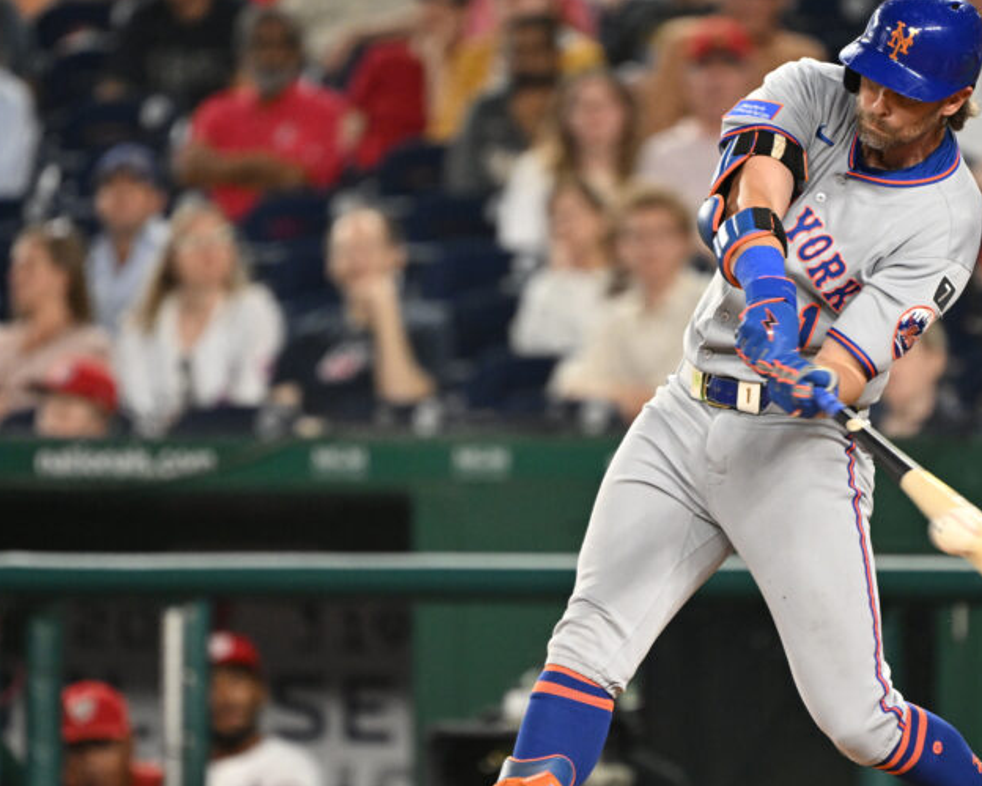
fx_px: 20748
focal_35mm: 714
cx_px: 634
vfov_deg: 2.2
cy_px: 410
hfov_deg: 2.7
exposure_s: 1/1000
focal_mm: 380
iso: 3200
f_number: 4
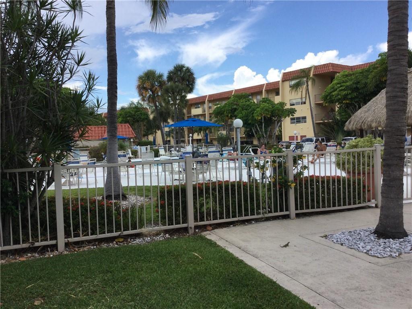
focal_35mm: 31
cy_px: 154
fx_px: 369
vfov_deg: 45.4
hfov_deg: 58.4
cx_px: 206
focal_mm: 3.3
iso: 25
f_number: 2.4
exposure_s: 1/947
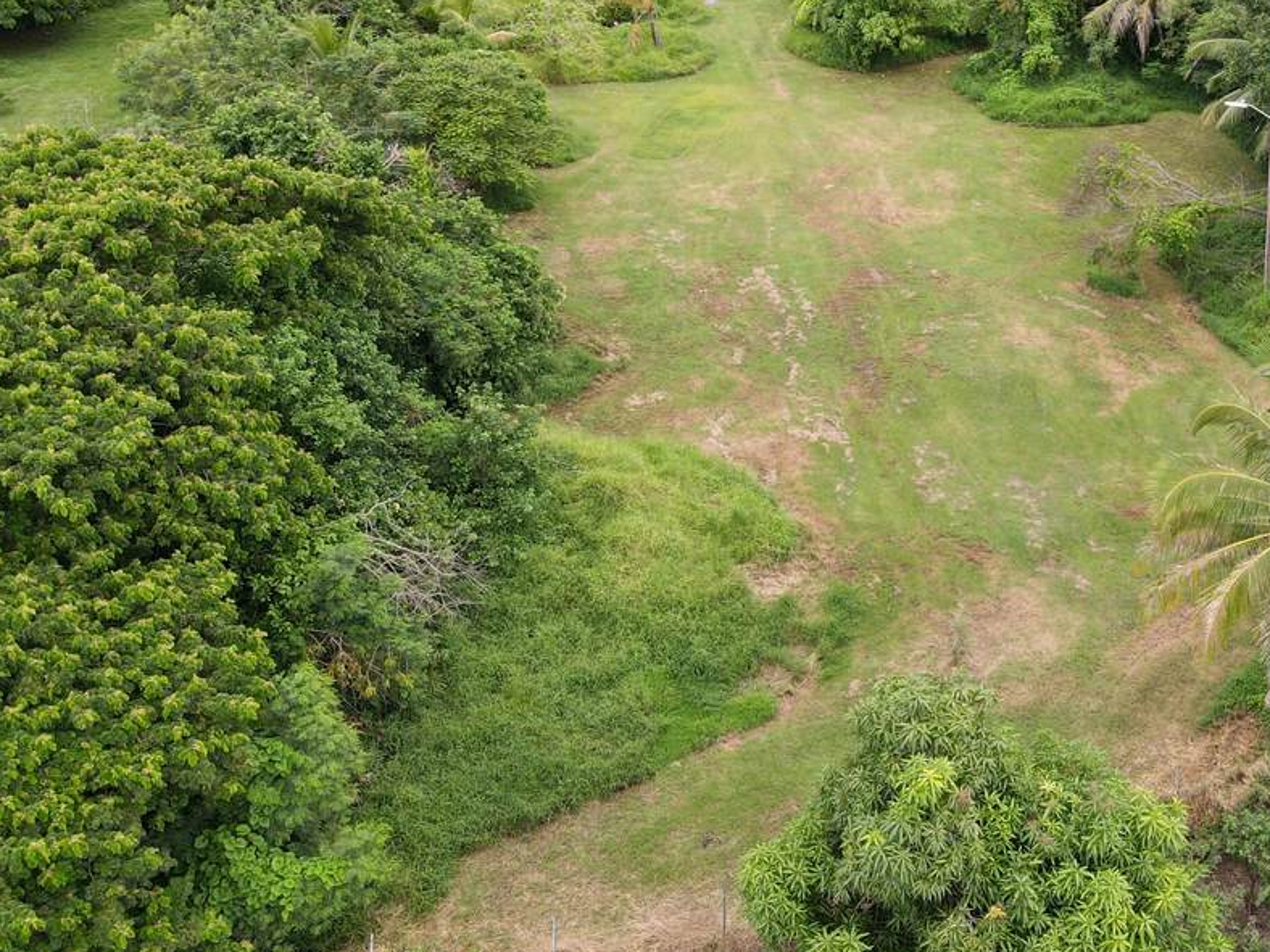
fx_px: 1431
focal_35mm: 39
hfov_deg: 45.6
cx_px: 1002
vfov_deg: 36.4
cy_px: 303
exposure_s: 1/15
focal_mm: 4.5
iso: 100
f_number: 2.8
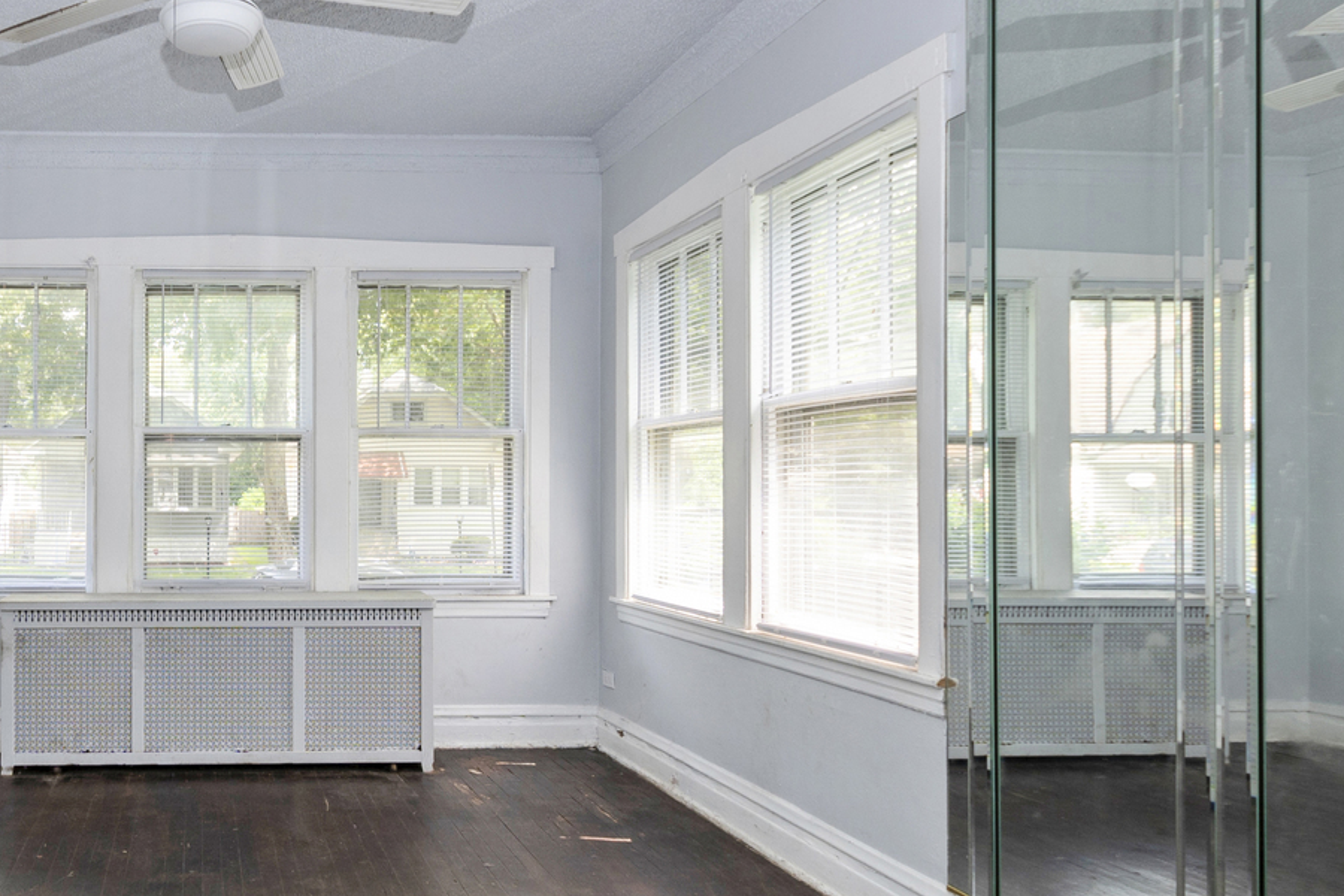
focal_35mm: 27
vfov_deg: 47.9
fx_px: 1008
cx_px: 220
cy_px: 478
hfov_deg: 60.4
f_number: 7.1
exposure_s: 1/50
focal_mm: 10
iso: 250
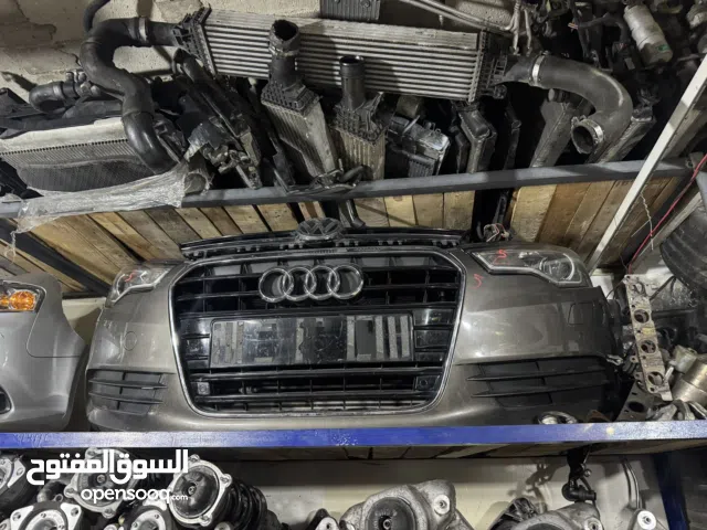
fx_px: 490
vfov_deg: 56.8
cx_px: 354
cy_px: 265
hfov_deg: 71.6
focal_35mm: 24
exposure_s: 1/33
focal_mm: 6.76
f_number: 1.78
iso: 800
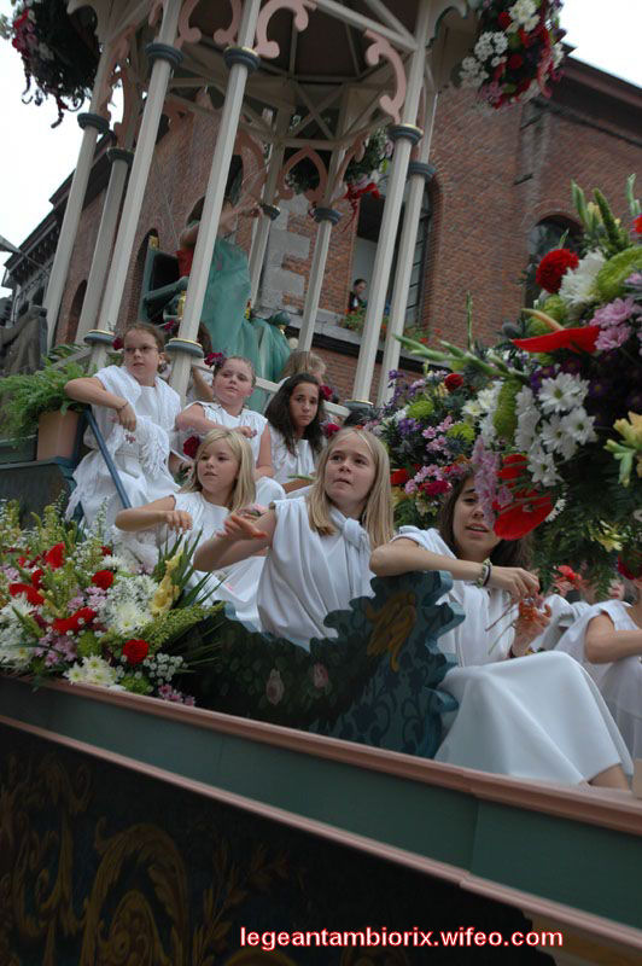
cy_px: 483
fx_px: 1246
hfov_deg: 28.9
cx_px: 321
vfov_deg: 42.4
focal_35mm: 46
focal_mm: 31
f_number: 6.3
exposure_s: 1/250
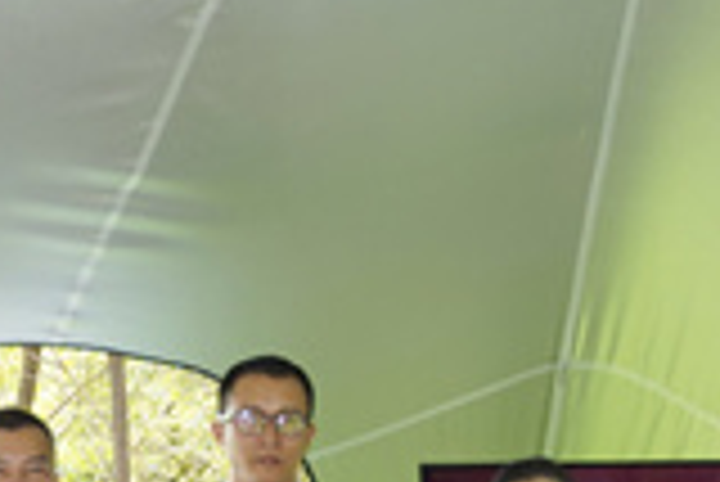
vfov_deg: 12.9
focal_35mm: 103
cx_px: 14
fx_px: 2062
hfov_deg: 19.3
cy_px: 619
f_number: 2.8
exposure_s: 1/160
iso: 250
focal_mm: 33
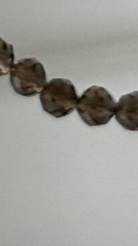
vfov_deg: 5.5
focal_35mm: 373
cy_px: -401
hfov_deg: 3.3
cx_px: 135
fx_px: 2426
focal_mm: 6.76
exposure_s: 1/46
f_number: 1.78
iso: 250
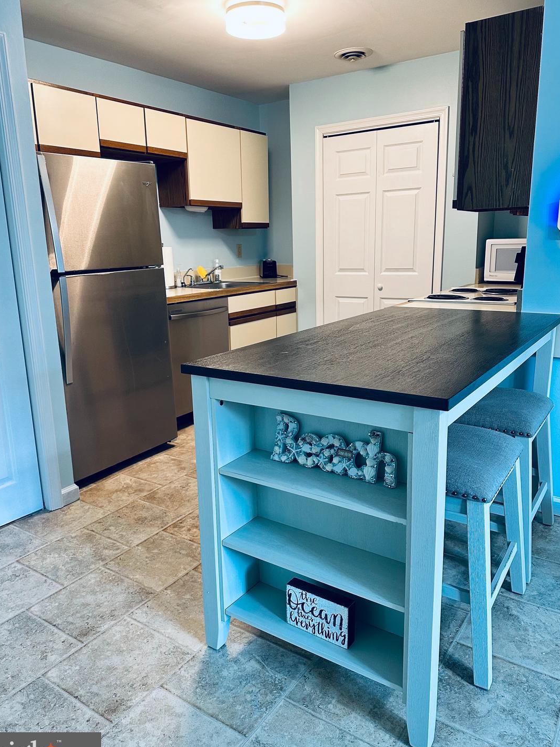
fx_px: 561
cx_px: 273
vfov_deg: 67.3
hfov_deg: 53.0
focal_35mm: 26
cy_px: 371
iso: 250
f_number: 1.78
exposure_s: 1/60
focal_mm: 6.86
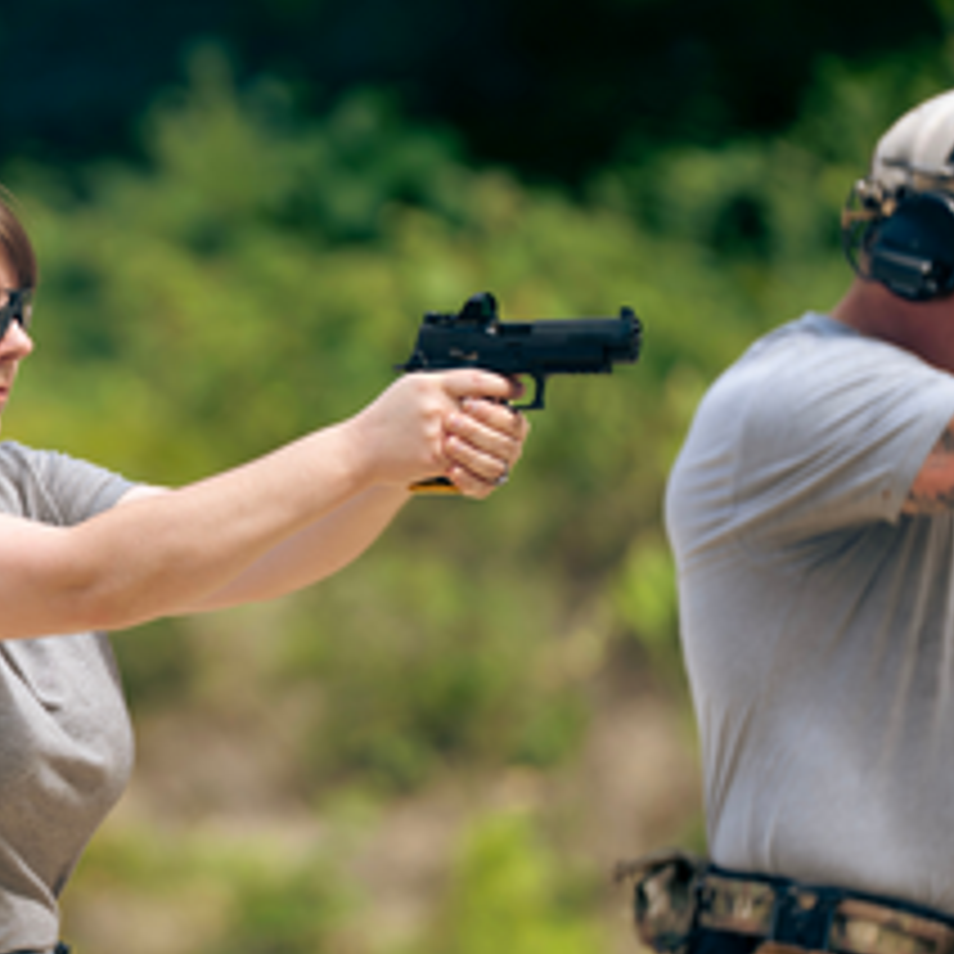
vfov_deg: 3.6
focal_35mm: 481
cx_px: -166
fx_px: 14998
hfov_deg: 3.6
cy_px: 698
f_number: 2.8
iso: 160
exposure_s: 1/2000
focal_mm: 200
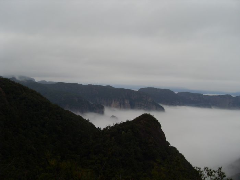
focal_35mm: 37
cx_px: 120
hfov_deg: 50.1
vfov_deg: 38.7
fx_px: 257
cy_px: 90
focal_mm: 6.3
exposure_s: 1/125
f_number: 7
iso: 80
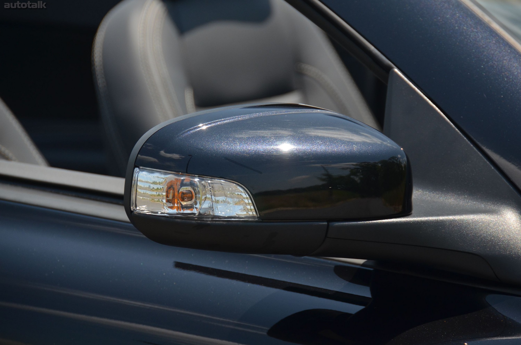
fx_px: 4333
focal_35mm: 300
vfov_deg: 4.6
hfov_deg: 6.9
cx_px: 260
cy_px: 172
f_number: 6.3
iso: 400
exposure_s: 1/1600
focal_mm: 200
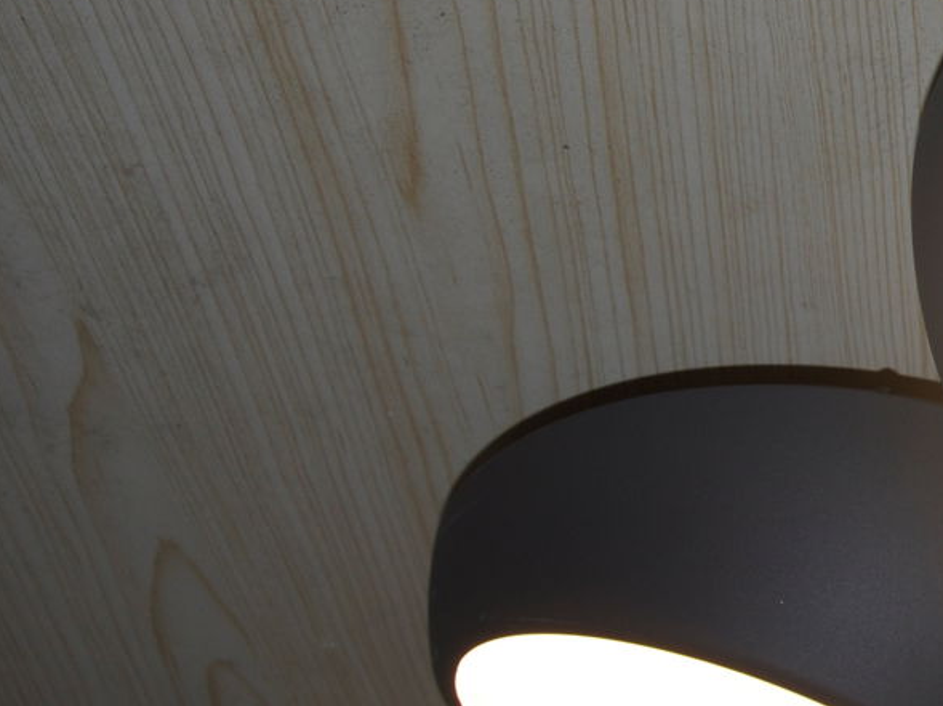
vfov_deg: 15.7
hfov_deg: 19.1
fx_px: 2559
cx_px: 1271
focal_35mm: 94
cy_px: 379
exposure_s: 1/60
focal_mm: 24
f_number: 9
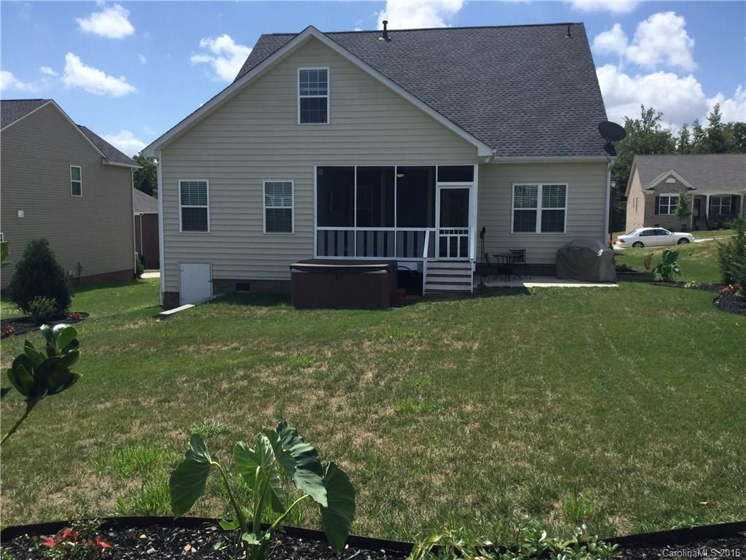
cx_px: 373
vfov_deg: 45.4
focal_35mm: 31
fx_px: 668
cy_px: 280
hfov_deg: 58.4
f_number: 2.4
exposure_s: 1/1508
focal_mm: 3.3
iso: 25
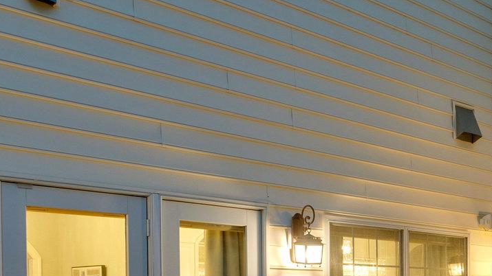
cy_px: 303
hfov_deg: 35.0
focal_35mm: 54
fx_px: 704
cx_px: 490
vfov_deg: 21.1
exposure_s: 1.3
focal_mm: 18
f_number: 9
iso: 1250
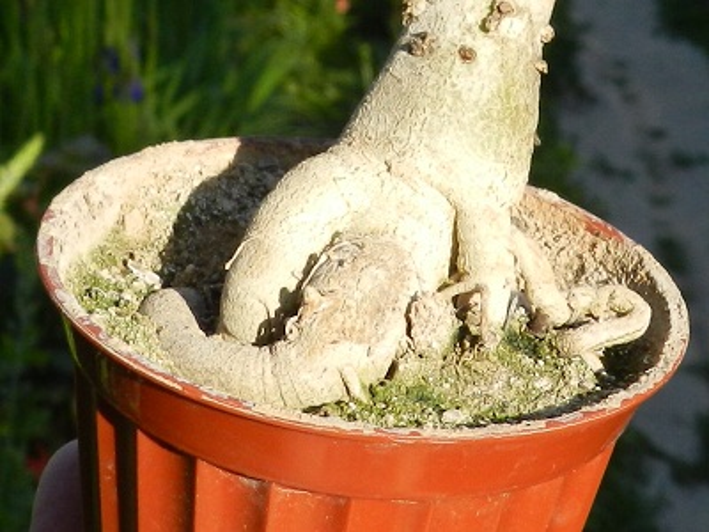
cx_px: 354
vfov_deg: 37.7
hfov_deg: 49.0
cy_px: 266
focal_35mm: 38
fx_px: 778
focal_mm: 6.7
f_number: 4
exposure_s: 1/800
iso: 160
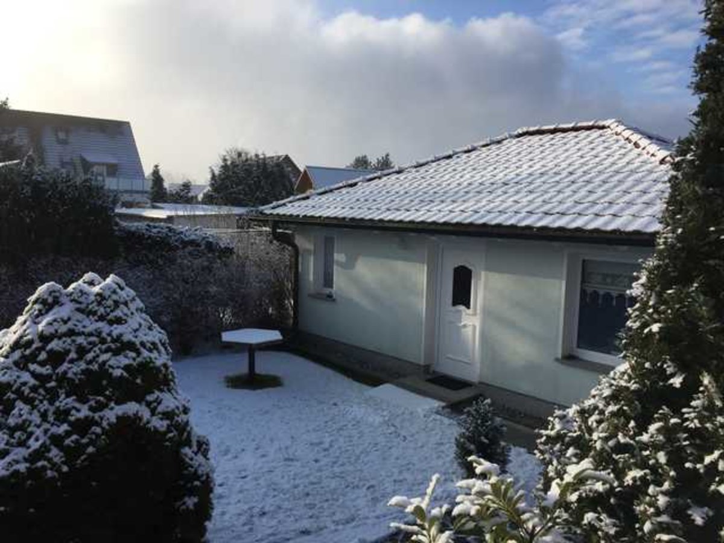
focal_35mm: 29
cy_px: 272
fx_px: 607
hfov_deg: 61.7
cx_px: 362
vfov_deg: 48.2
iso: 32
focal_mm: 4.15
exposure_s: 1/1883
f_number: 2.2
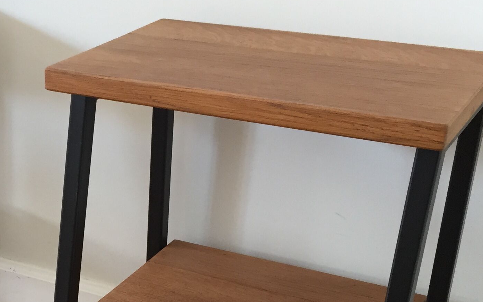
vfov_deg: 17.5
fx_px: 948
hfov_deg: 27.6
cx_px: 52
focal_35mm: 72
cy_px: 331
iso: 100
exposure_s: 1/33
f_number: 2.2
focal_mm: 4.15
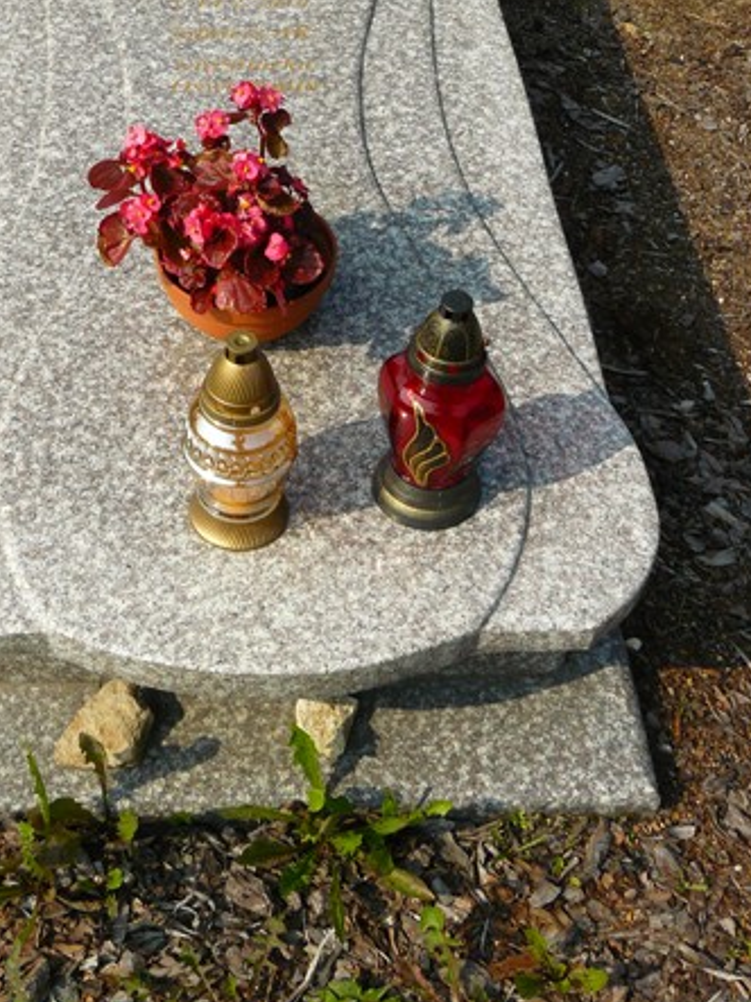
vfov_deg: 36.3
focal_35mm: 52
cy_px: 312
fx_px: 1505
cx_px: 235
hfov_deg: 27.8
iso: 100
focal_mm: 6
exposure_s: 1/320
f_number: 5.6
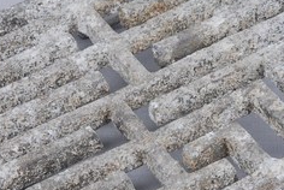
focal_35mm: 285
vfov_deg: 4.8
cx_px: 177
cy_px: 145
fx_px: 2251
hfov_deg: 7.2
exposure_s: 1/100
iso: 100
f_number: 22
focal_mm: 70
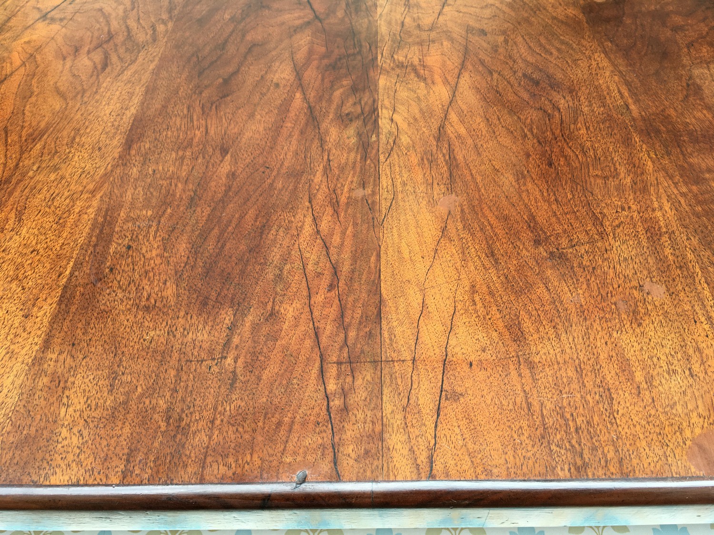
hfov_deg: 61.7
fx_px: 598
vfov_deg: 48.2
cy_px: 268
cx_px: 357
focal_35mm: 29
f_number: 2.2
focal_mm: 4.15
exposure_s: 1/100
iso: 25
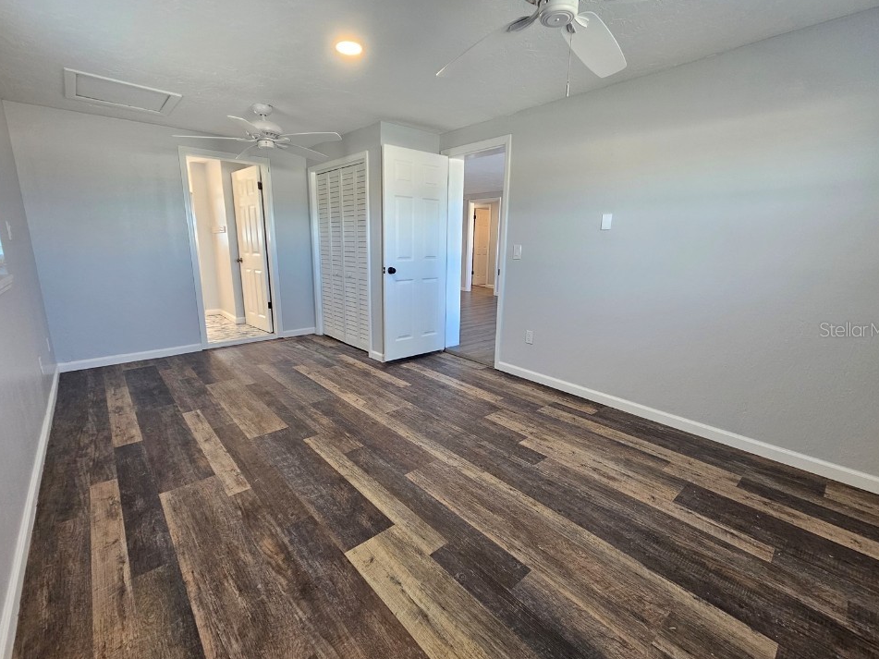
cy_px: 329
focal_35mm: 14
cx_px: 433
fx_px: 355
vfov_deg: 85.7
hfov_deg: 102.1
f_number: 2.2
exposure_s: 1/60
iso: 200
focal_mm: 2.2
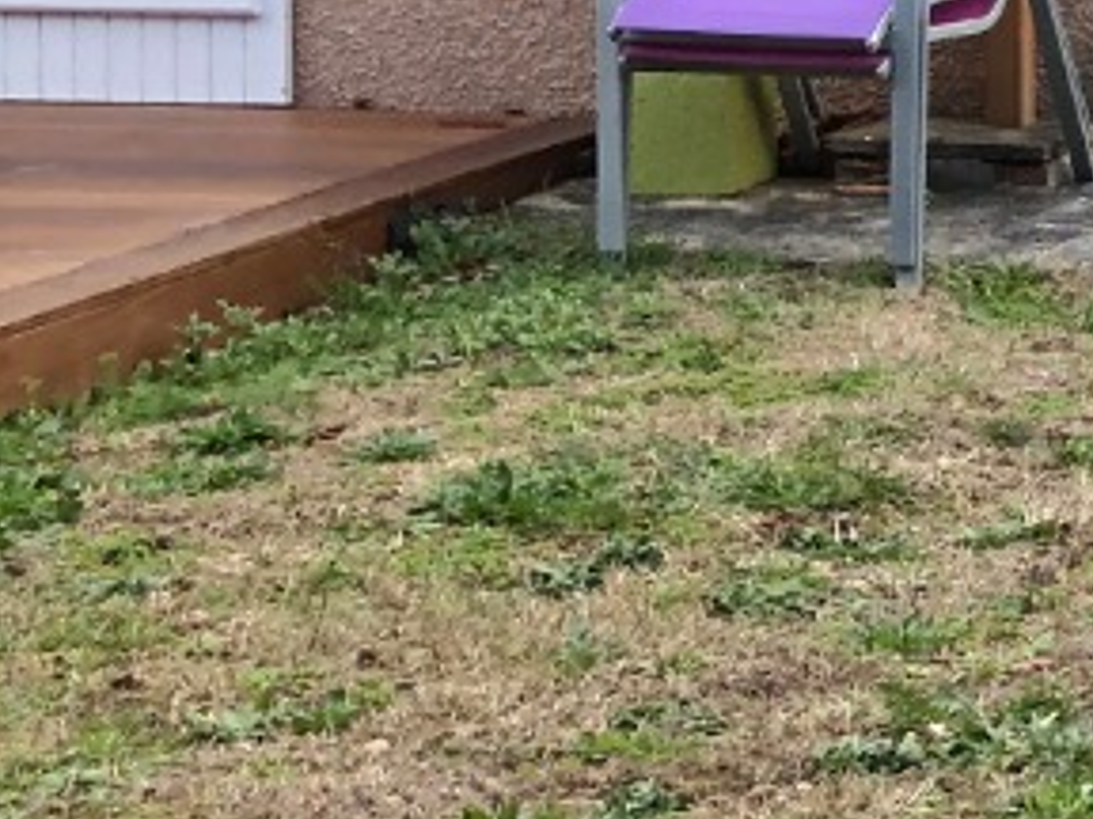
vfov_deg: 10.3
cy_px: -337
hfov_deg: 12.0
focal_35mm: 140
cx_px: 2421
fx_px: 4420
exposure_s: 1/358
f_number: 1.8
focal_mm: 3.99
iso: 20
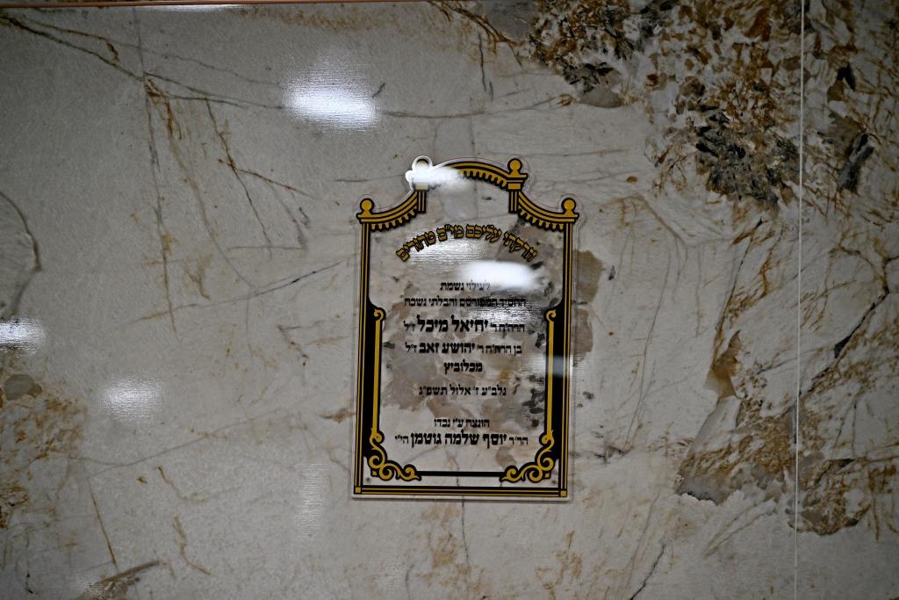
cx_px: 450
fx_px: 2997
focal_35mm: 120
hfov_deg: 17.1
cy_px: 300
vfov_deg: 11.4
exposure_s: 1/200
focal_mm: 120
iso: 320
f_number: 4
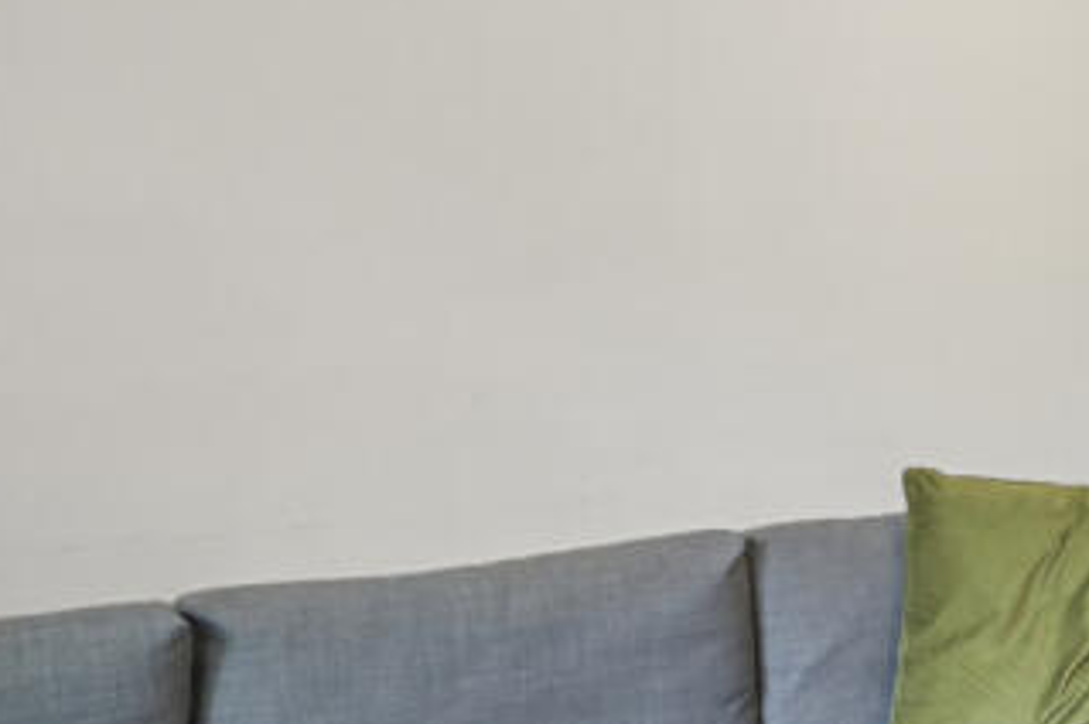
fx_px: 1360
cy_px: 272
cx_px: 1536
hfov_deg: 30.3
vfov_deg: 29.7
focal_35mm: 45
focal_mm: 14
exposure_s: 2
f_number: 16
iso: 200
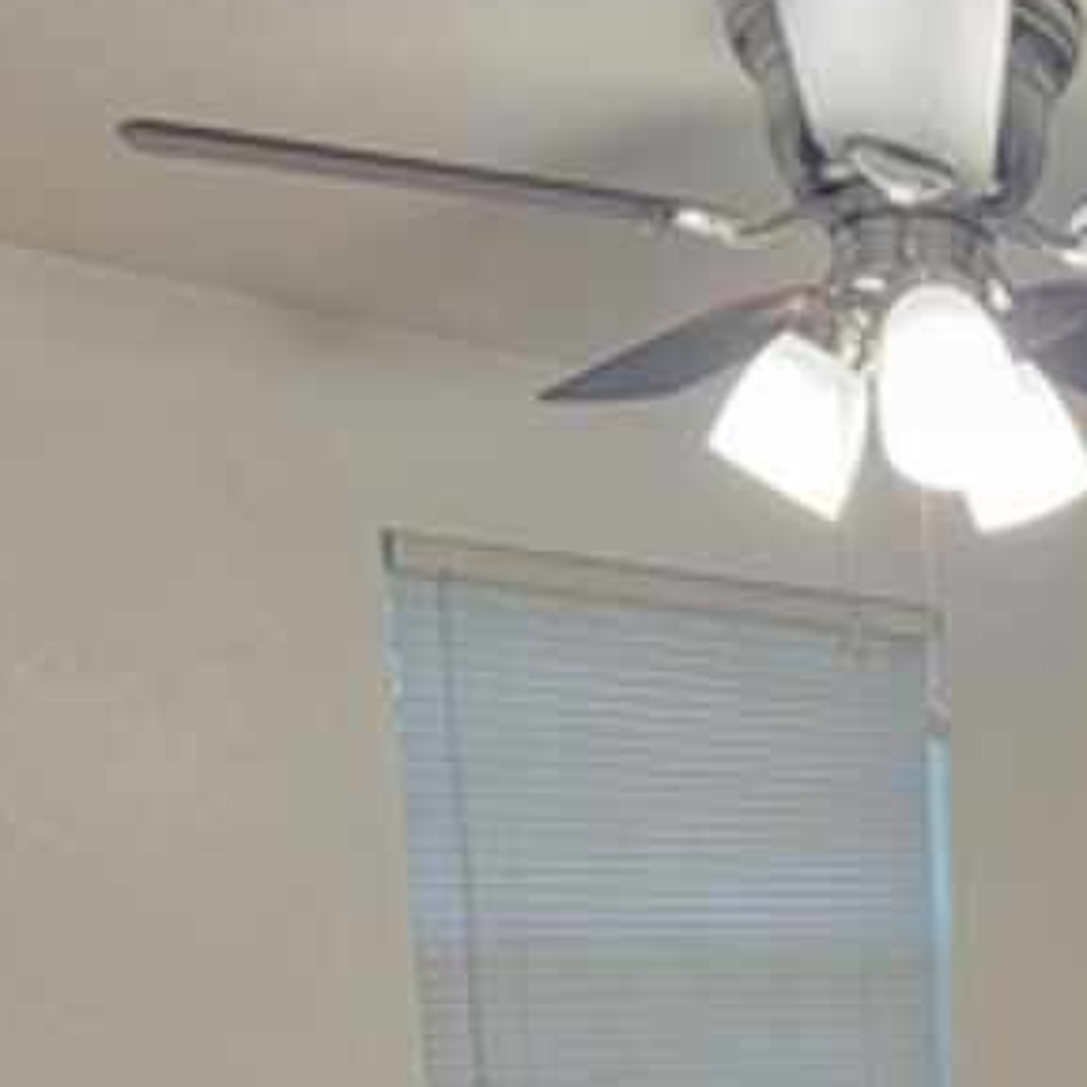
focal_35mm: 51
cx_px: 1313
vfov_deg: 28.6
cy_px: 1336
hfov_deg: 28.8
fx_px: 1812
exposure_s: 1/60
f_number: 2.2
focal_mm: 2.2
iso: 200
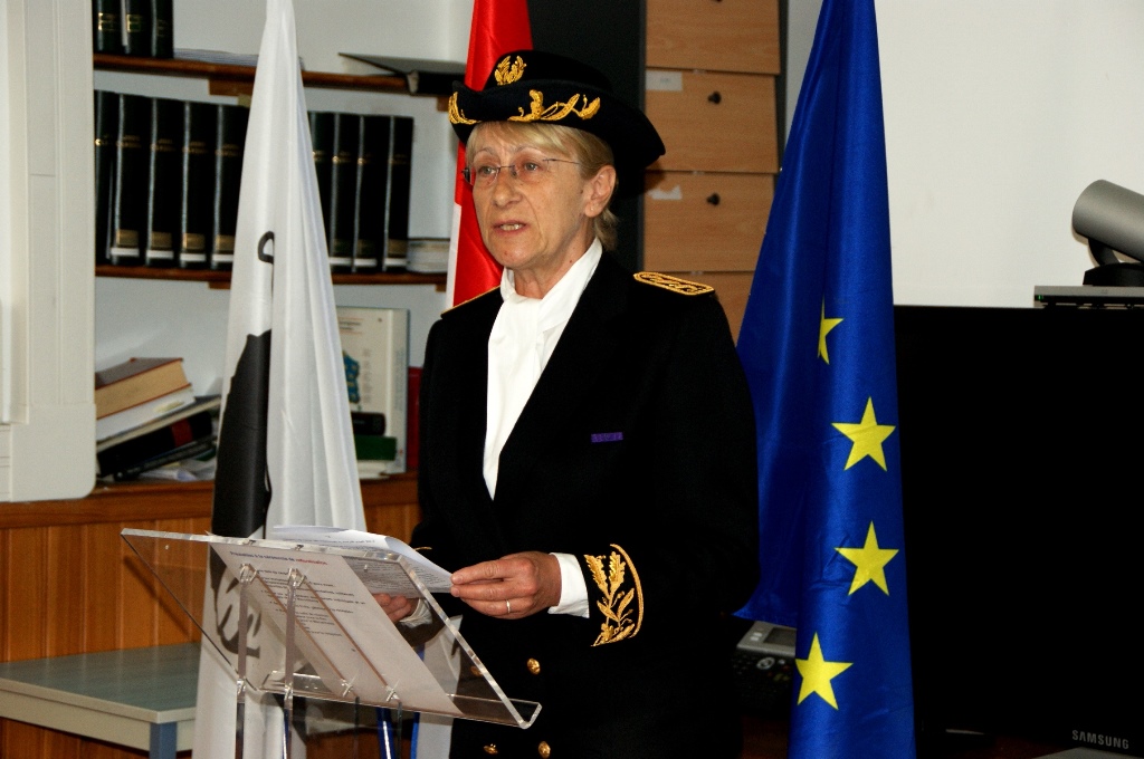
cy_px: 380
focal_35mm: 90
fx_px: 2856
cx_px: 572
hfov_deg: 22.6
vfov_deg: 15.1
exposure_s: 1/100
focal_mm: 60
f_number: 5
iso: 400
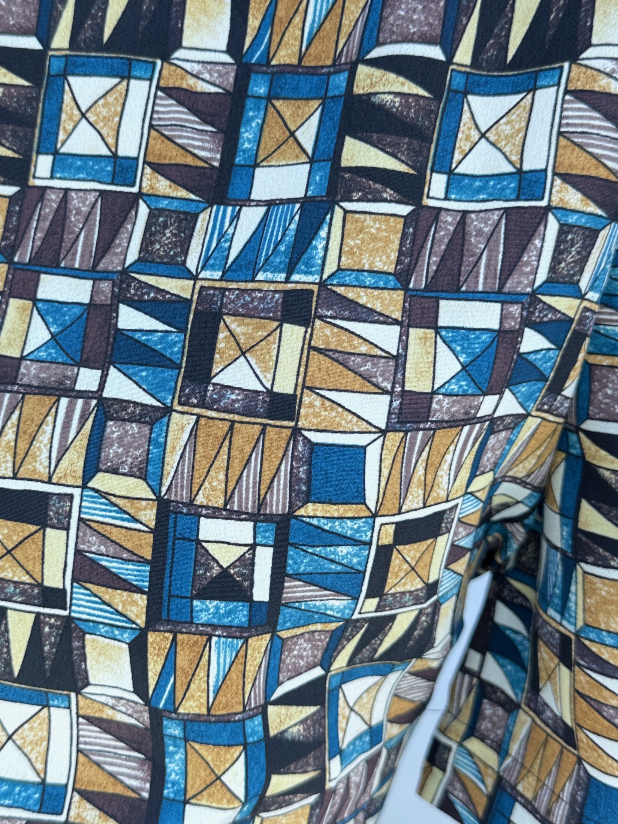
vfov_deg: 42.9
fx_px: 1047
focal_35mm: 44
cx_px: 249
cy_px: 381
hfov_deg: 32.8
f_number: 1.78
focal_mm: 6.86
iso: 50
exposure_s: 1/100
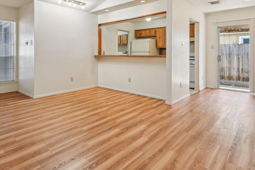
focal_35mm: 22
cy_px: 46
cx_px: 95
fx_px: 156
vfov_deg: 55.0
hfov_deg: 77.1
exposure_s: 1/15
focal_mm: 10
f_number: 8
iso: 400
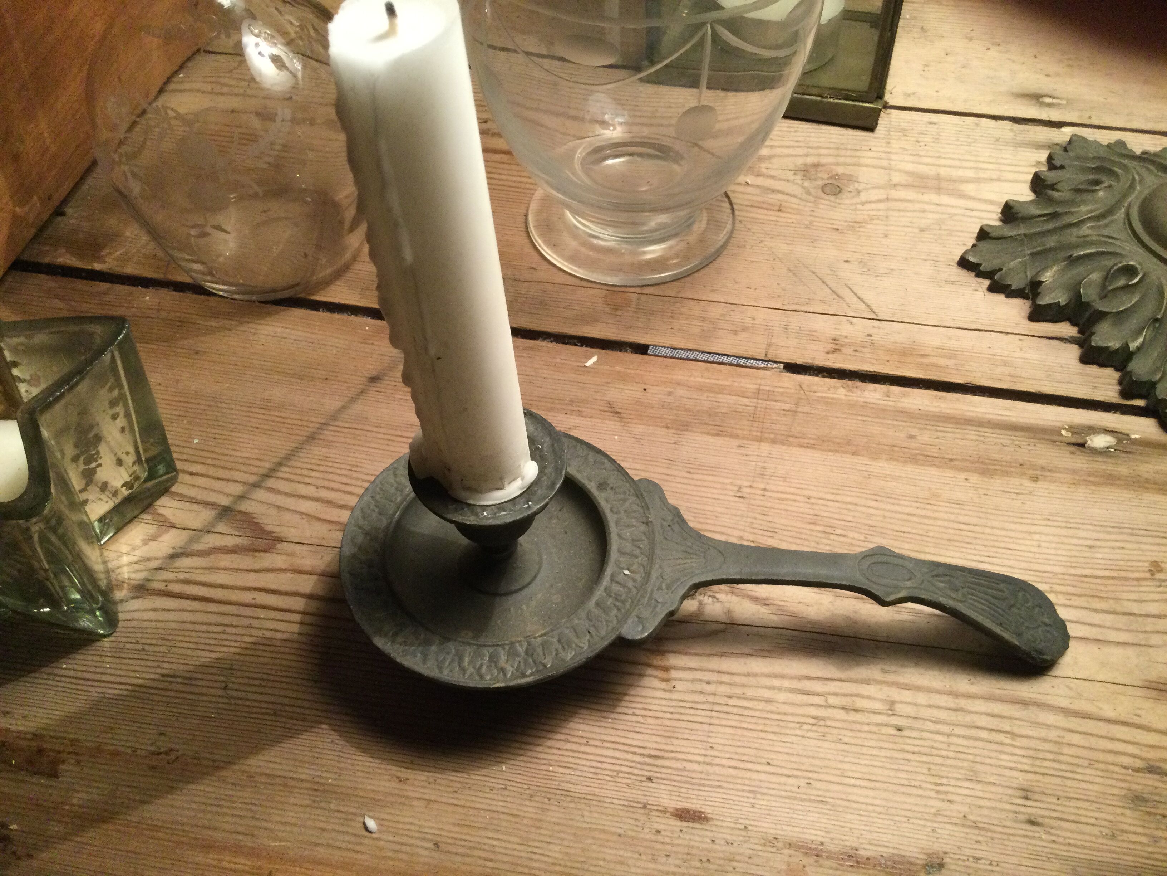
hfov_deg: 58.4
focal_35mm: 31
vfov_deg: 45.4
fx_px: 1045
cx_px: 584
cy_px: 438
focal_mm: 3.3
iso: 200
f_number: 2.4
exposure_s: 1/33
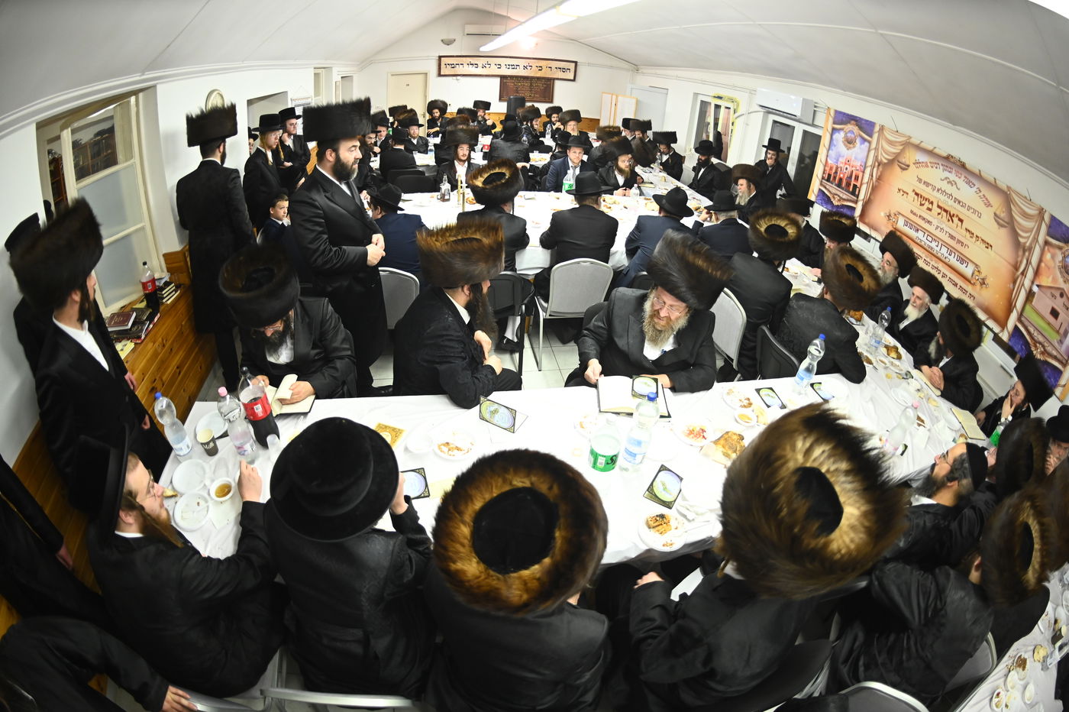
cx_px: 534
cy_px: 356
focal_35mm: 16
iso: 2000
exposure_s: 1/100
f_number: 3.2
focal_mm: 16
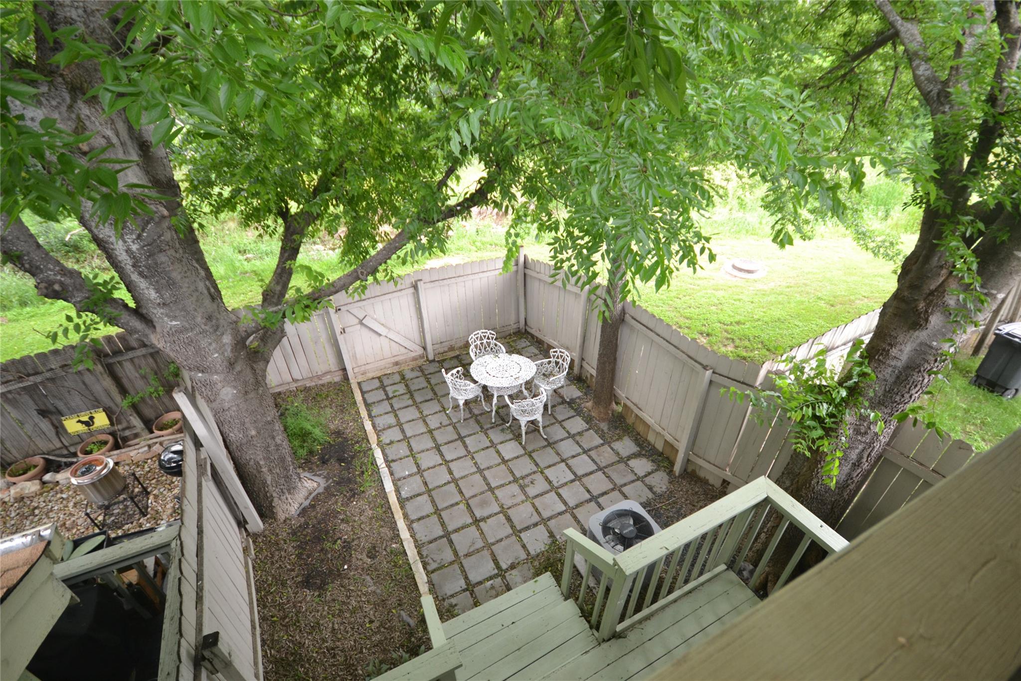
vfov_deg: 77.3
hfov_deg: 100.4
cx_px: 510
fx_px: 425
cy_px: 340
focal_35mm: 15
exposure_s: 1/60
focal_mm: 10
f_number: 4
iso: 560
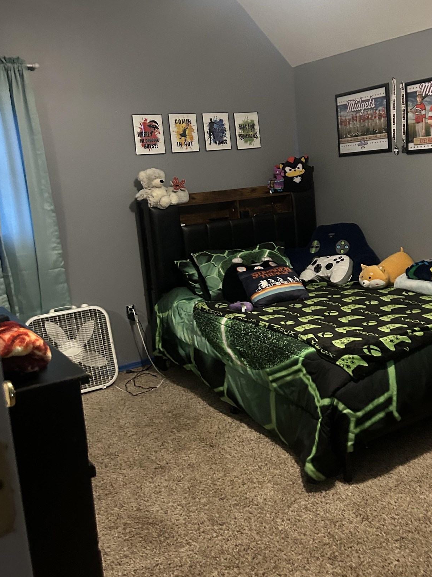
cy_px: 266
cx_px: 277
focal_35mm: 37
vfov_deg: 50.1
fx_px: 616
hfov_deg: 38.3
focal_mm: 5.7
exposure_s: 1/30
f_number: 1.5
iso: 640
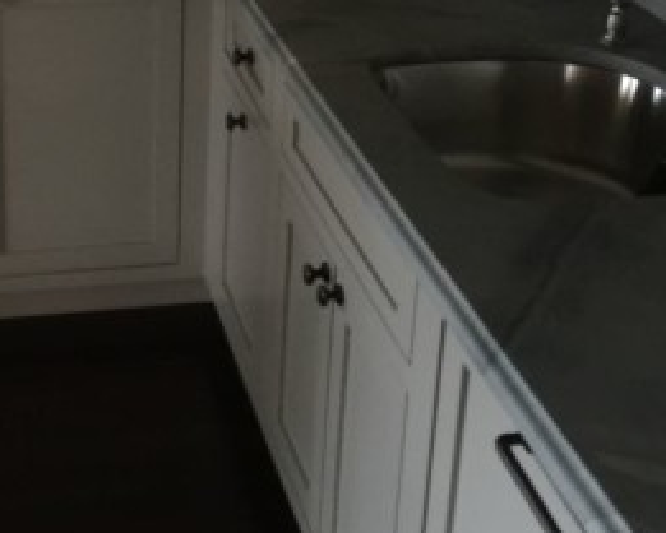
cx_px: 145
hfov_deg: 28.6
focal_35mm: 65
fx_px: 1282
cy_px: 43
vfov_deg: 22.9
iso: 125
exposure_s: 1/4
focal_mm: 4.15
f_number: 2.2
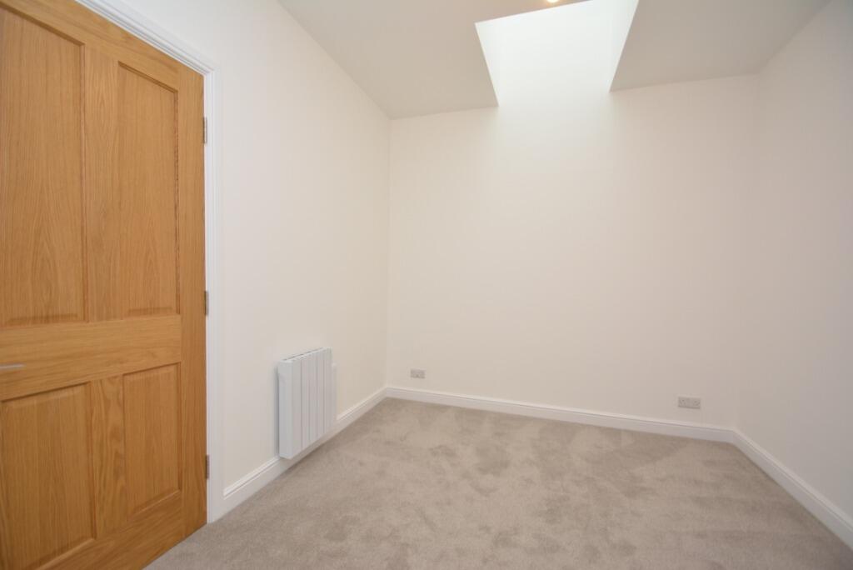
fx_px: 356
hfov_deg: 100.4
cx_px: 426
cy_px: 285
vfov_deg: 77.4
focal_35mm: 15
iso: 360
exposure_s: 1/60
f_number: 4
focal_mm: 10
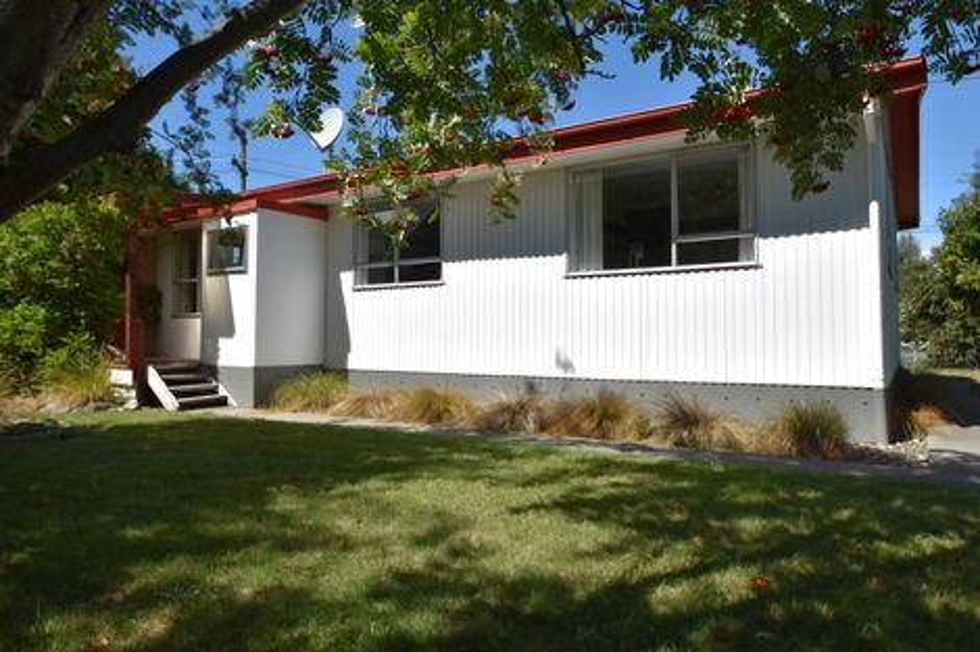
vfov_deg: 53.1
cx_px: 490
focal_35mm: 24
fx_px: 653
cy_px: 326
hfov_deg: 73.8
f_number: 11
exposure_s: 1/500
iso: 200
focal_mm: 16
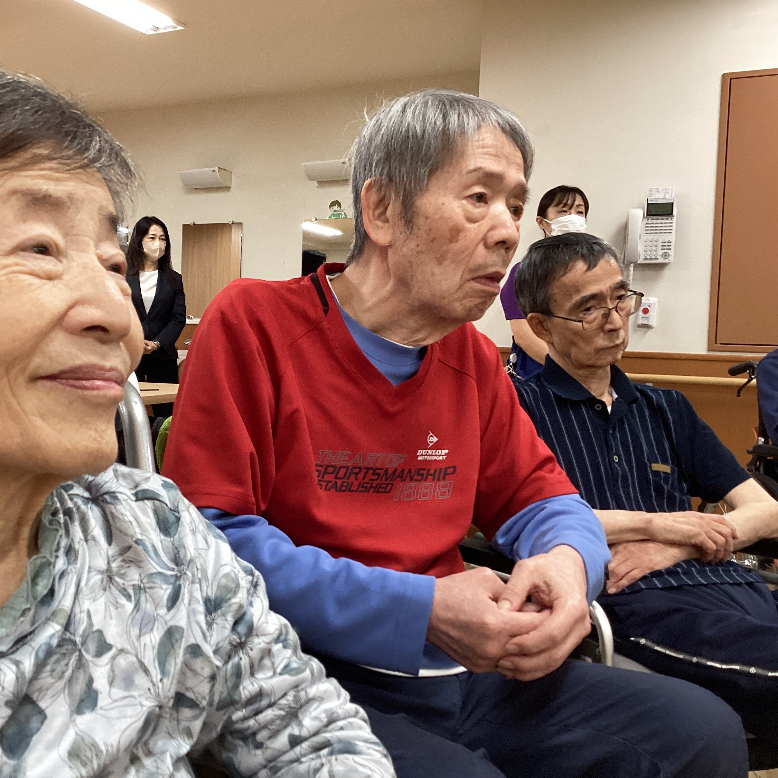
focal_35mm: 37
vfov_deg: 44.9
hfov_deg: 44.4
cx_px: 271
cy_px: 385
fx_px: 941
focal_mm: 3.3
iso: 160
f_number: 2.4
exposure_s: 1/50
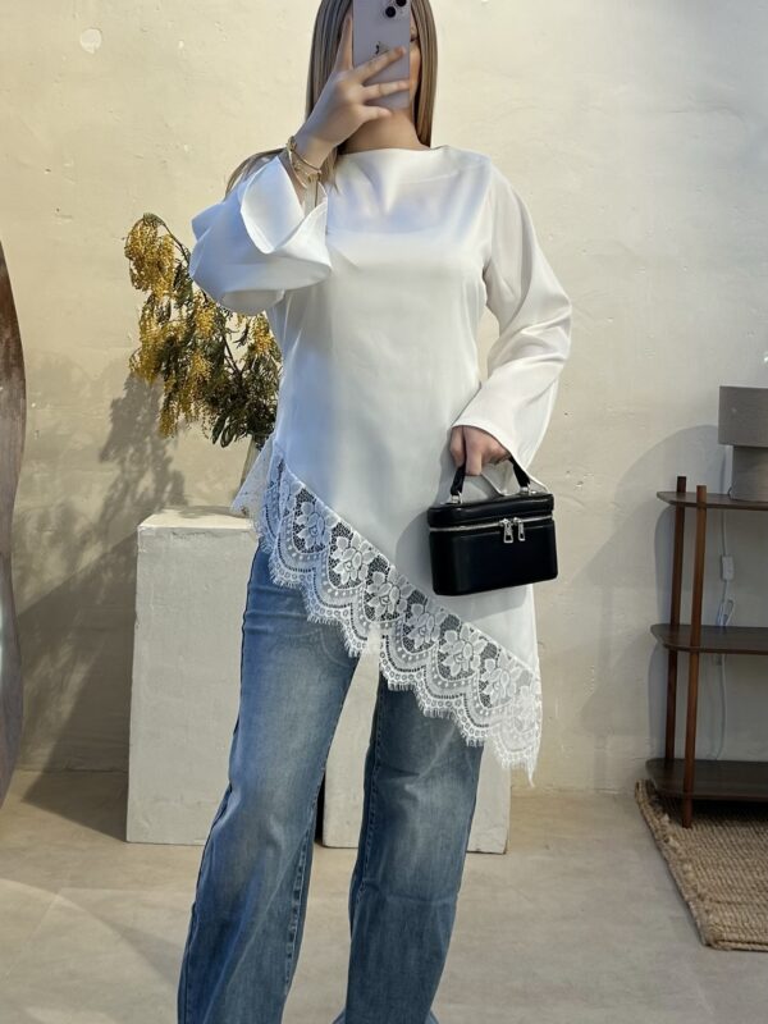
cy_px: 512
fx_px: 769
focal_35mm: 26
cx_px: 384
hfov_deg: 53.1
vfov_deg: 67.3
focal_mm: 5.7
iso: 50
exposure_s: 1/121
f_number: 1.5
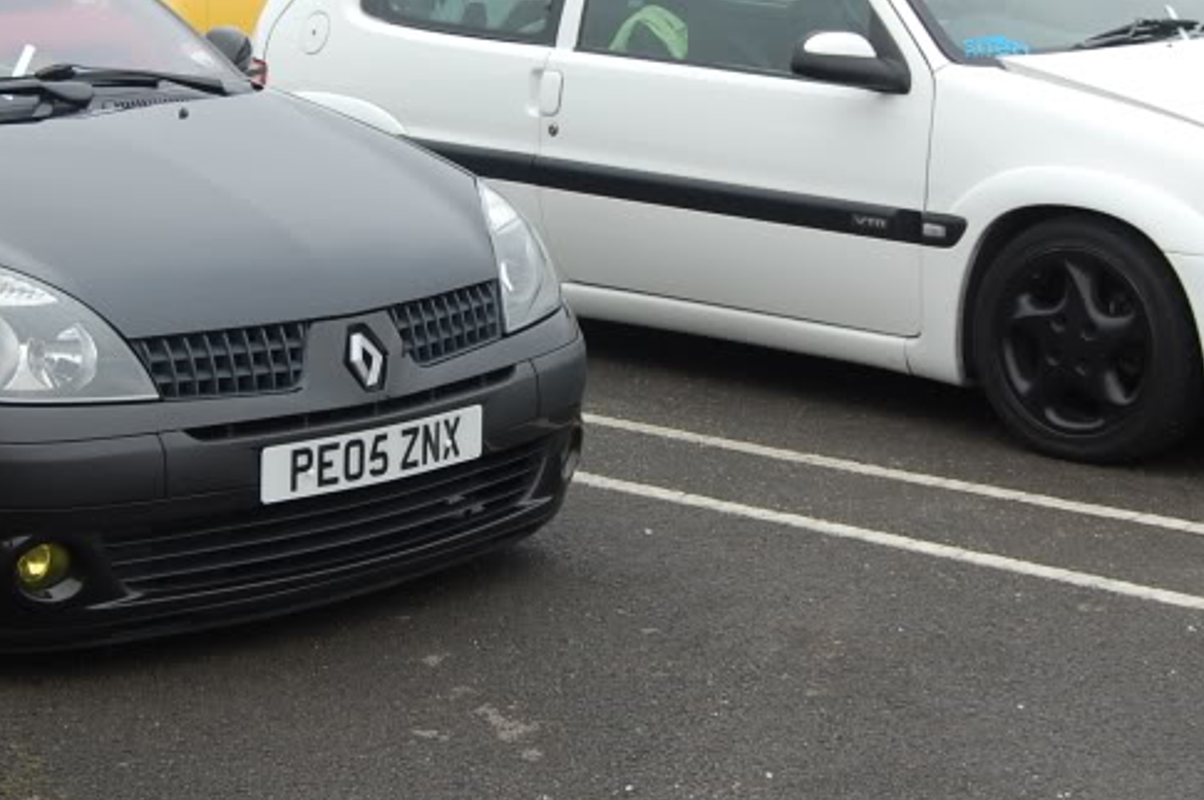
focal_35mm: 95
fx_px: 3173
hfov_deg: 21.4
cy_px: 209
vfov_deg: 14.3
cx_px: 408
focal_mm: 30
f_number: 5.6
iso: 280
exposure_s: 1/125
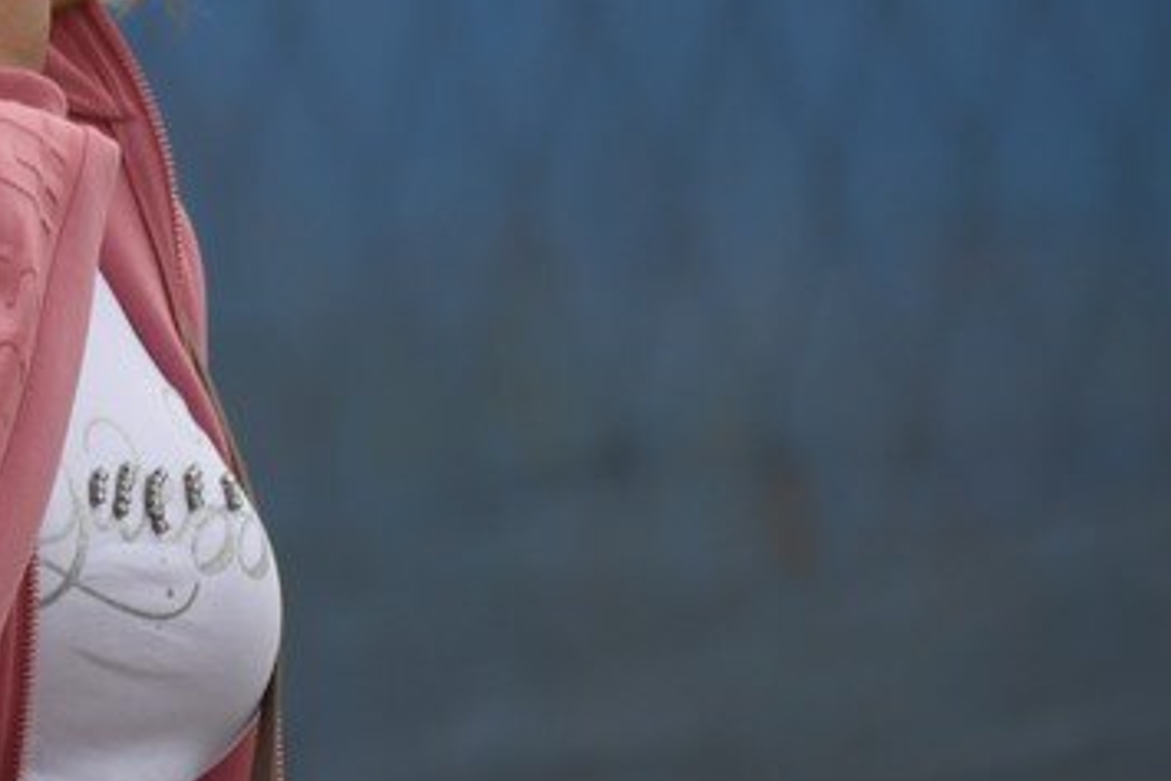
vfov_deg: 0.6
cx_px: -26
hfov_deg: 1.0
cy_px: 53
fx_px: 69211
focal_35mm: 2127
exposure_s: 1/640
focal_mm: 600
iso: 400
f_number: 6.3
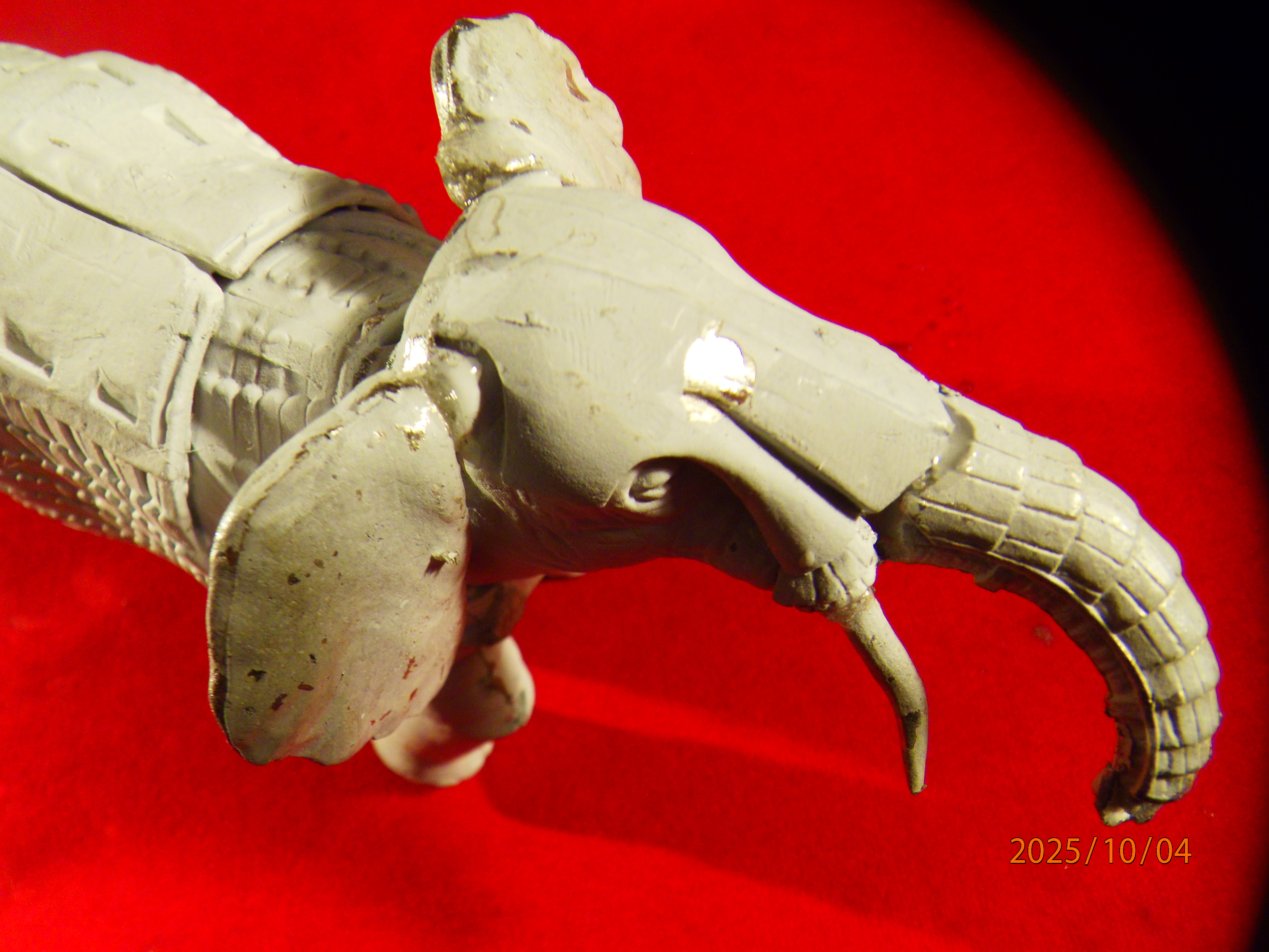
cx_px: 634
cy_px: 476
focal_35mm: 24
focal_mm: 4.3
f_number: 2.9
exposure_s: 1/30
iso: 100
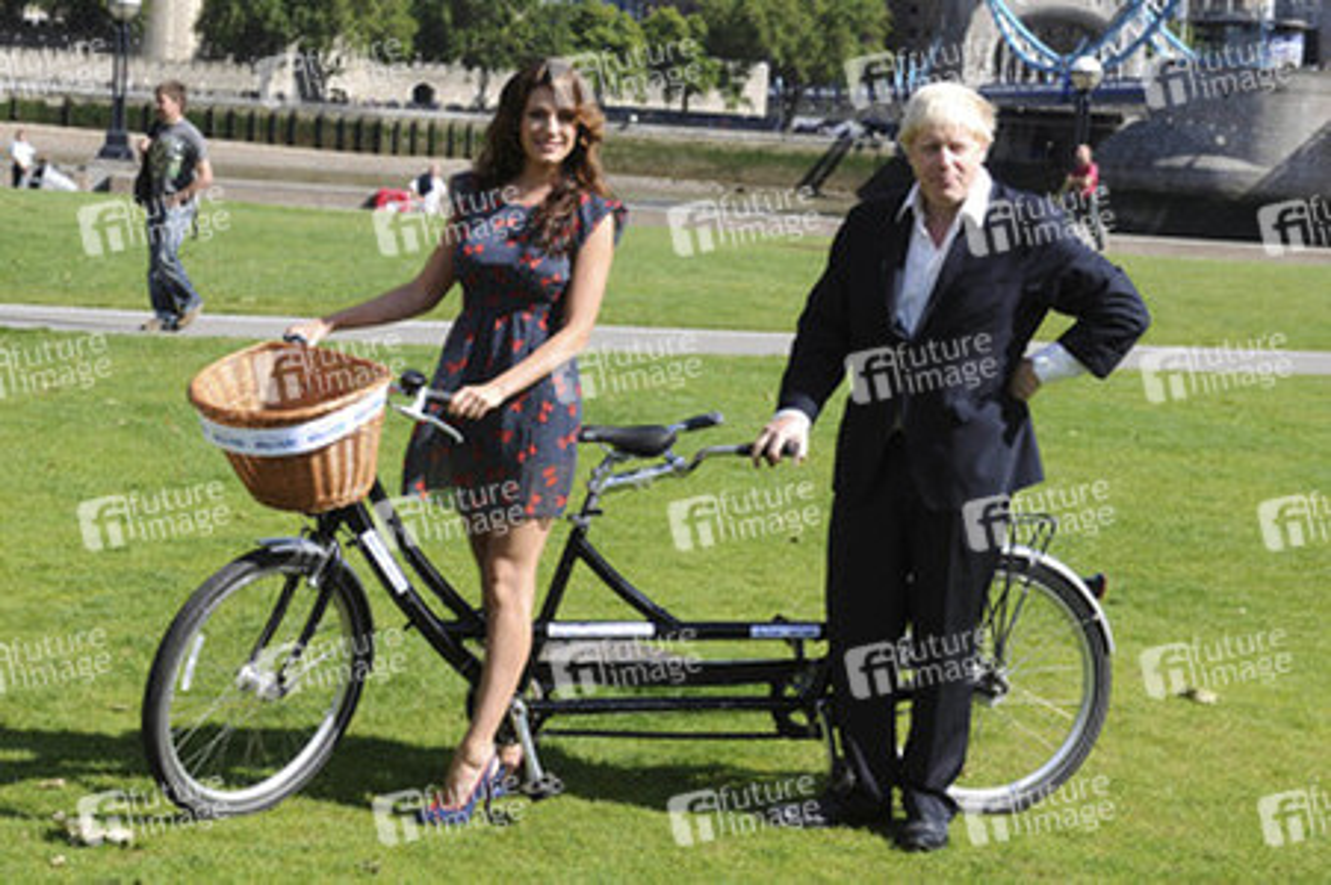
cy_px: 442
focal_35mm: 75
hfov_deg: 27.0
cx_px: 666
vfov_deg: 18.2
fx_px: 2771
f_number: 6.3
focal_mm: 50
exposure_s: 1/250
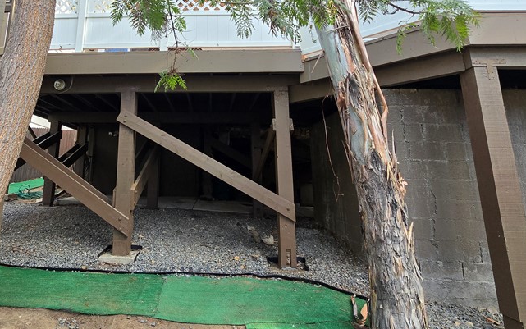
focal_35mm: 22
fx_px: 315
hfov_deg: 77.4
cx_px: 181
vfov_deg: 53.5
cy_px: 99
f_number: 2.2
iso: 100
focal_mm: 2.2
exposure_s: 1/359
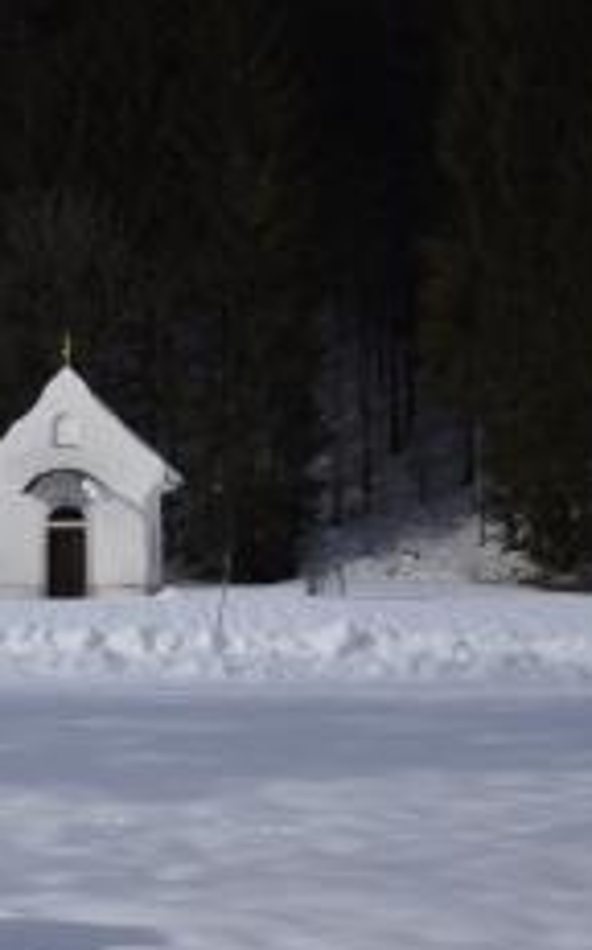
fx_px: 2741
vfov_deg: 19.6
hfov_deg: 12.0
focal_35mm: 106
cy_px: 541
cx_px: -164
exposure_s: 1/2500
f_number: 4.5
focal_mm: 32
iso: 100
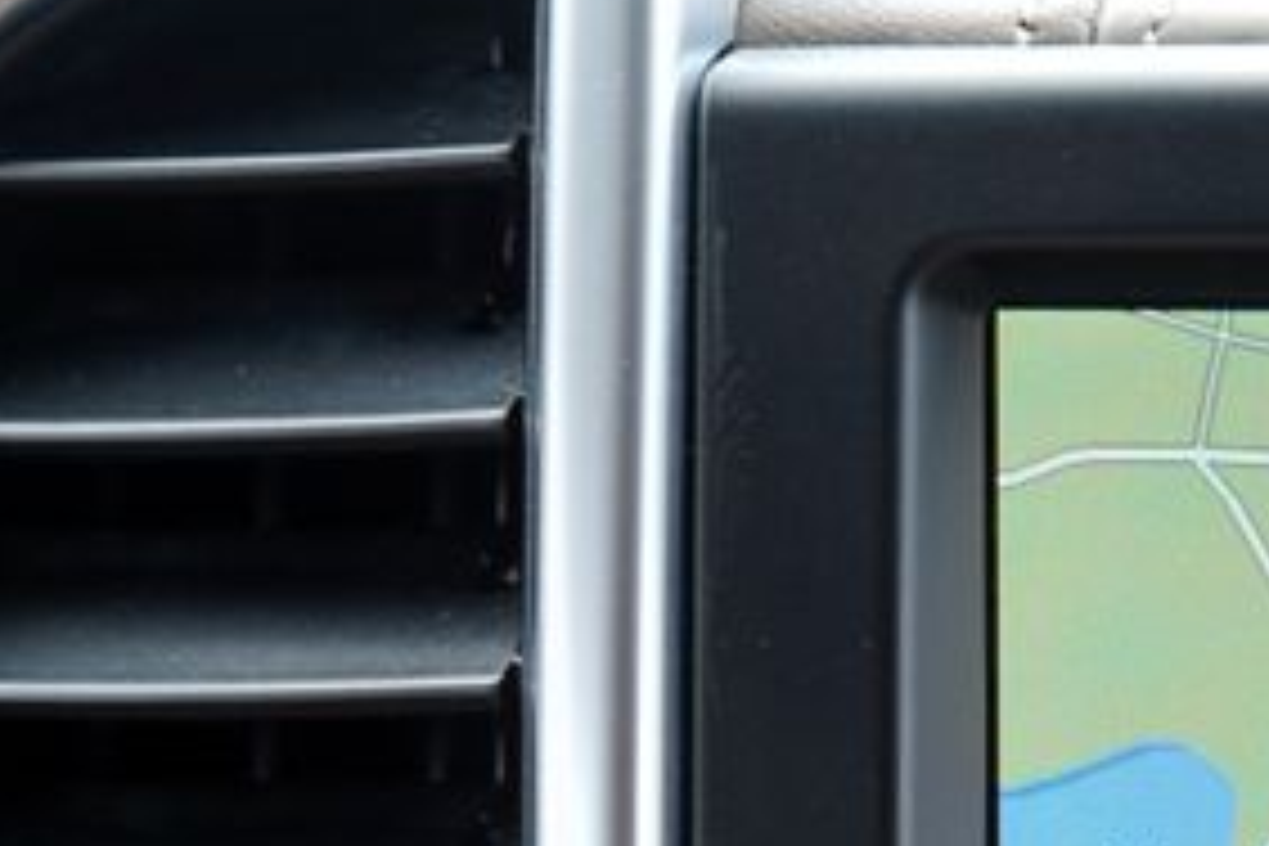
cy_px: 1465
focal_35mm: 160
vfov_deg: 8.3
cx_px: 2286
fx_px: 5640
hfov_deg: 11.8
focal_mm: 44
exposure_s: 1/60
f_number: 4
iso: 100
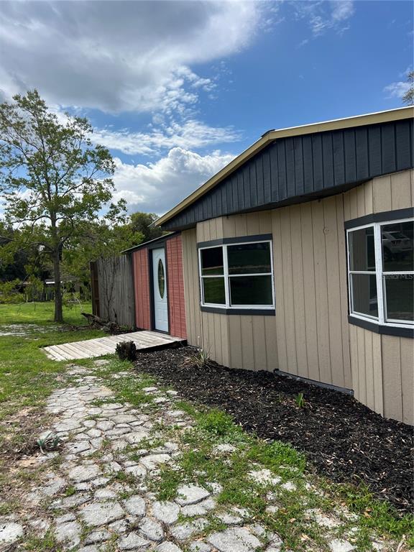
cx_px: 207
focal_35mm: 26
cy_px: 276
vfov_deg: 67.3
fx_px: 415
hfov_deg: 53.1
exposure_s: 1/5882
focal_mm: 5.7
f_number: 1.5
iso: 50
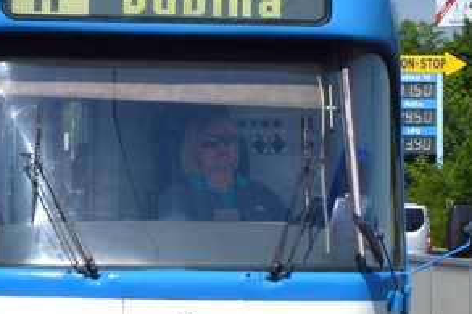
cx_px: 55
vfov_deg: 4.1
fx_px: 4430
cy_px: -76
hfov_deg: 6.1
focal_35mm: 338
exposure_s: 1/640
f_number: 13
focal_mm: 55
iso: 200
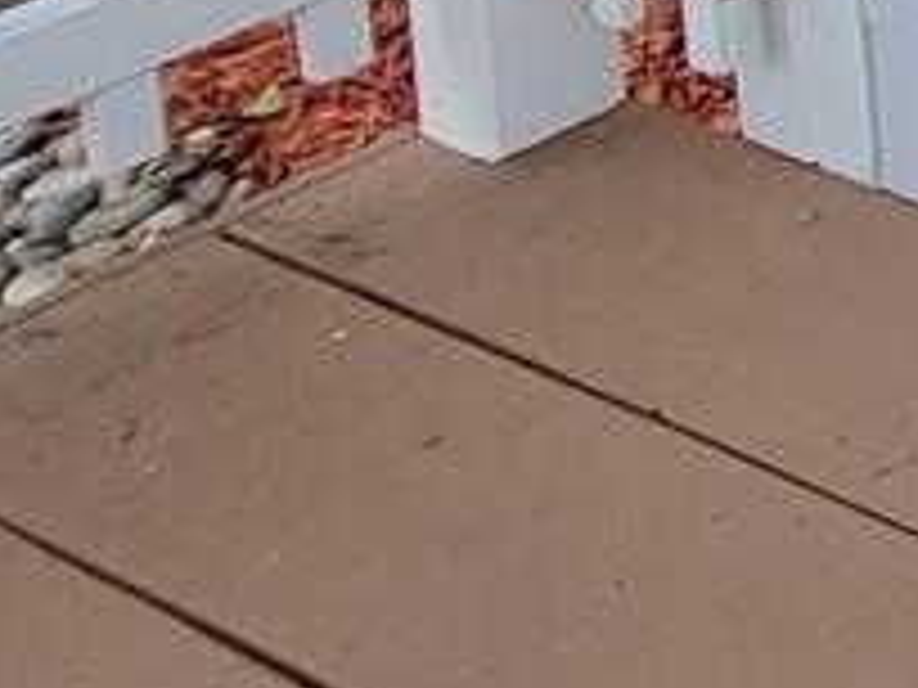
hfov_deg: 10.6
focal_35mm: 102
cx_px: 2943
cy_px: -1183
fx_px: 2705
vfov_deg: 11.1
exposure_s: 1/120
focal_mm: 2.2
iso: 50
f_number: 2.2
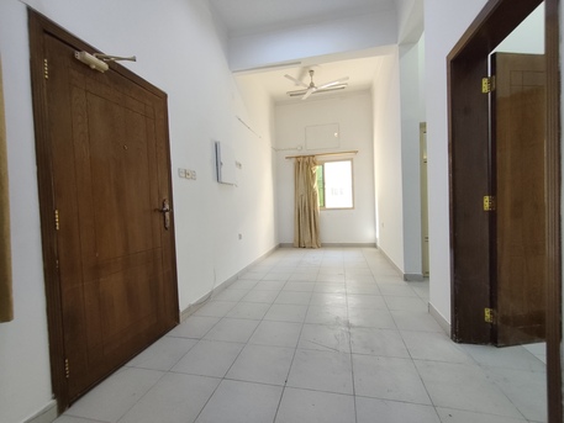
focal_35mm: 15
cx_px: 282
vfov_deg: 81.8
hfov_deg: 98.2
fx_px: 244
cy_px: 212
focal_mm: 1.65
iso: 250
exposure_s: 1/100
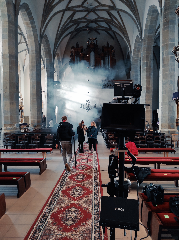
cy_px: 120
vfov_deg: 69.4
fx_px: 173
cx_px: 90
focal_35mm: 25
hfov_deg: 54.8
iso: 188
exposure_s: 1/33
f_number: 1.89
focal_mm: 5.43
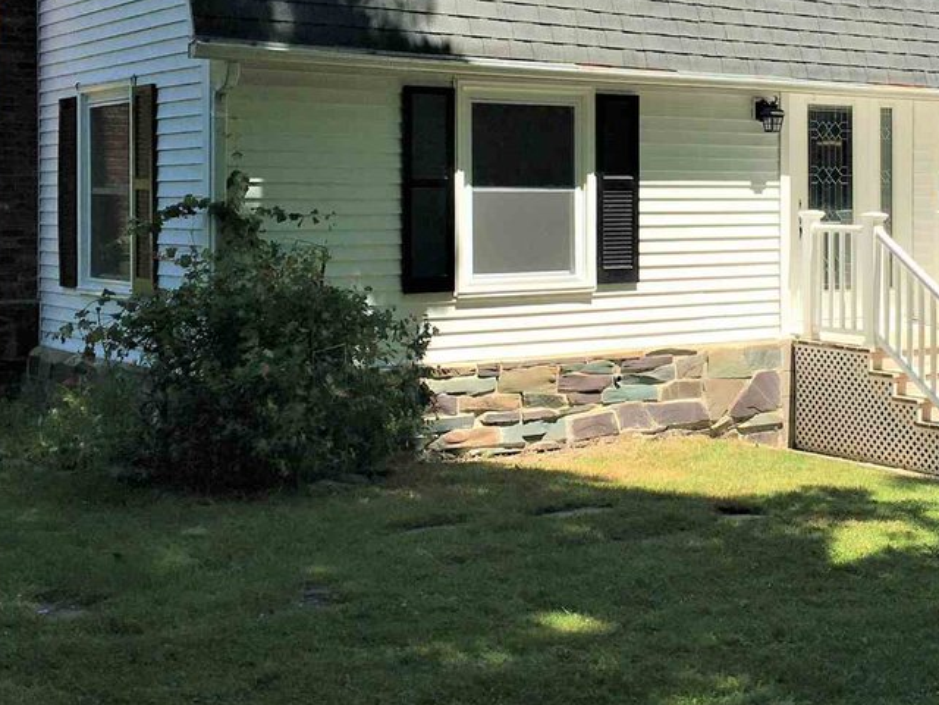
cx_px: 738
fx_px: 1573
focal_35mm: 58
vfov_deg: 25.0
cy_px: 191
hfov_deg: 32.4
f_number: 2.2
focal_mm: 4.15
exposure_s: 1/1166
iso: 25
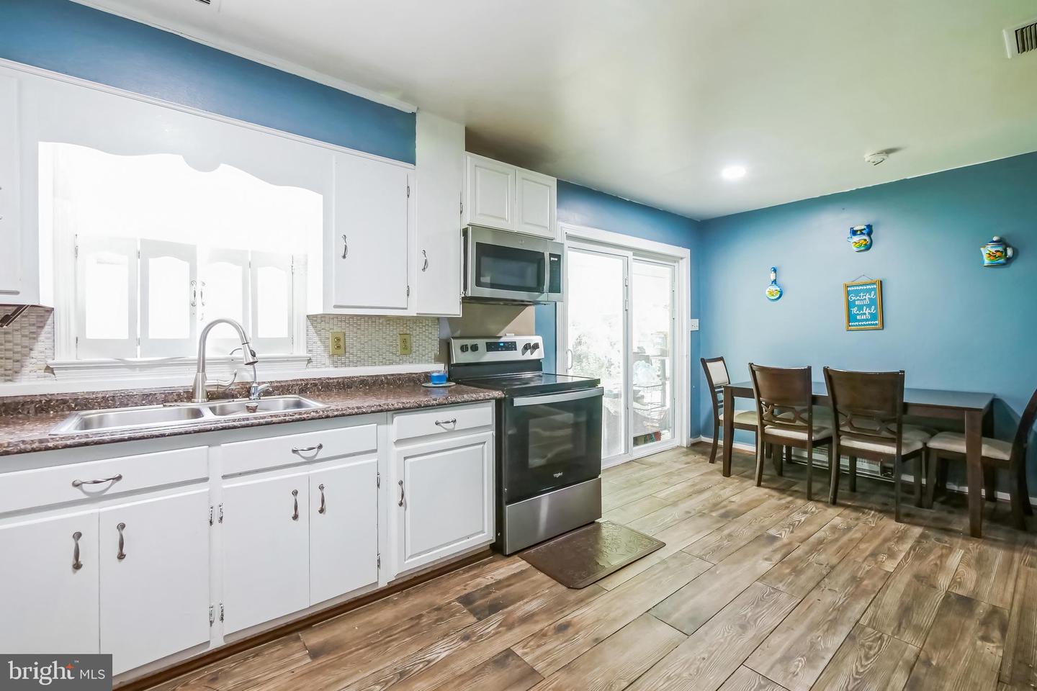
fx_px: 403
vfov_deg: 81.2
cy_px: 346
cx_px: 518
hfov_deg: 104.3
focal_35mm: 14
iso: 640
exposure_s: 1/13
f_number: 4
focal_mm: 7
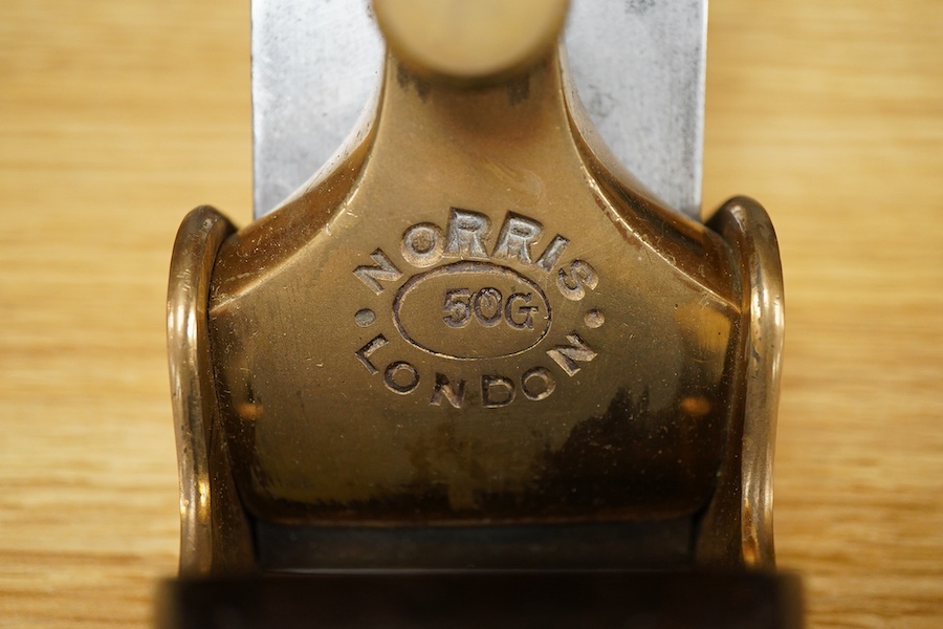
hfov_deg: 43.6
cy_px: 314
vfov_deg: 29.9
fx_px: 1179
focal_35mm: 45
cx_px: 472
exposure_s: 1/125
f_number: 3.5
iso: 1250
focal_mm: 30
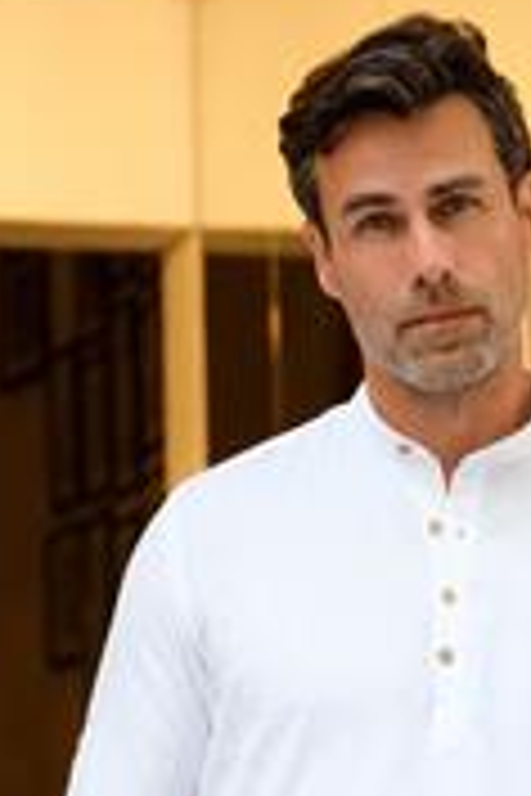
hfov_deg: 6.3
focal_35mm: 218
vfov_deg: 9.4
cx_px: 400
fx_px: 4823
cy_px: 762
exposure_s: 1/250
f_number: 2.8
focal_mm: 55
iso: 1600
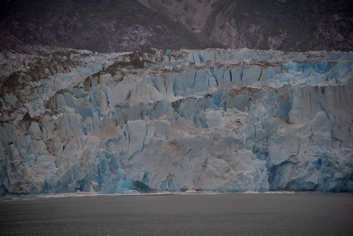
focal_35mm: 120
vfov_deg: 11.4
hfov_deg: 17.1
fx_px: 1177
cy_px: 118
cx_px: 176
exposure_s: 1/250
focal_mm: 120
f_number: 4
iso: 110
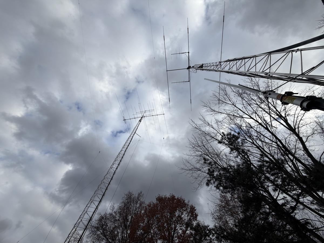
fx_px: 131
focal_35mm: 14
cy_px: 122
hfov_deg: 102.1
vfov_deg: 85.7
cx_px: 162
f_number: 2.2
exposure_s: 1/820
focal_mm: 2.22
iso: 20
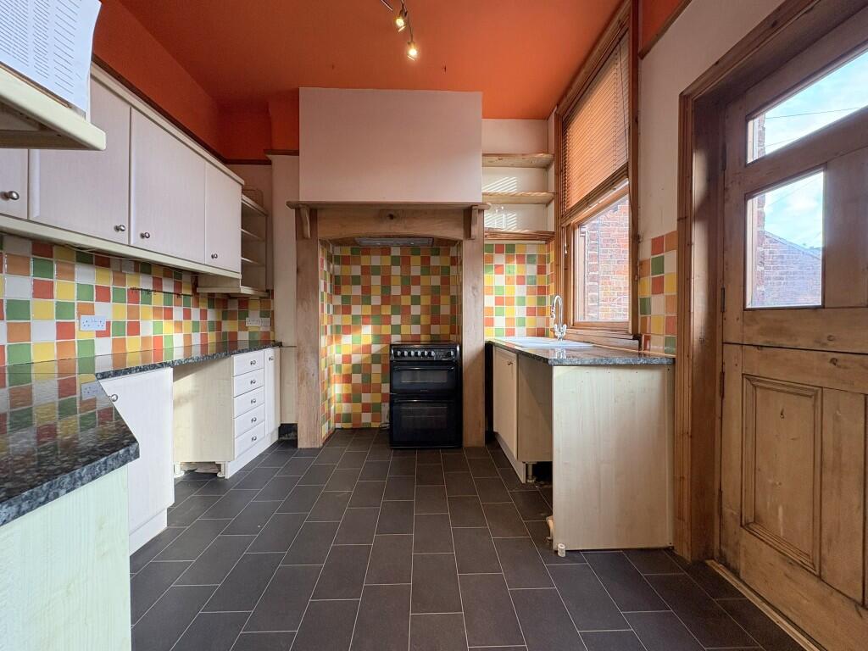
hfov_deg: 102.1
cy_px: 326
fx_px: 351
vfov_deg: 85.7
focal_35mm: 14
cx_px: 434
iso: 250
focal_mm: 2.22
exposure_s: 1/94
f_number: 2.2
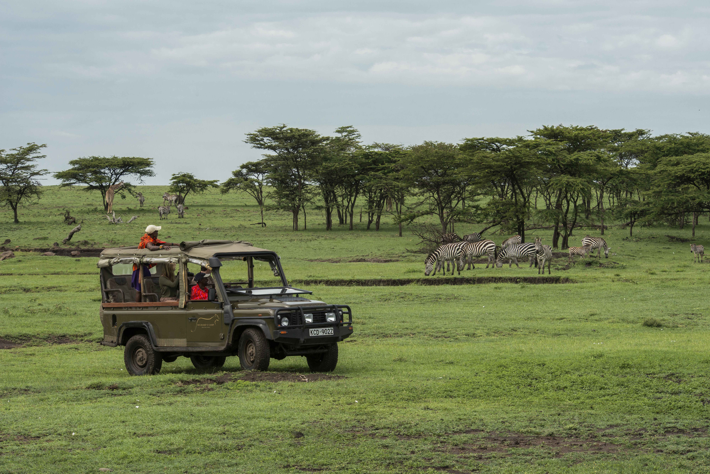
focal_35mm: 122
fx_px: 2407
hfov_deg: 16.8
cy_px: 237
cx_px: 355
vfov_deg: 11.2
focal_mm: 122
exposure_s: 1/320
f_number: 11
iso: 400
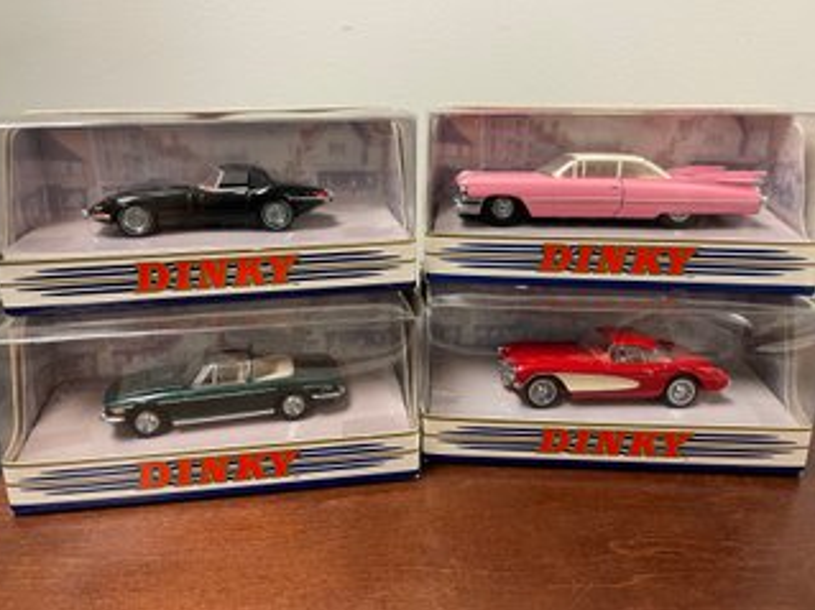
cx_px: 397
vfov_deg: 49.7
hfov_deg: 63.5
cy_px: 305
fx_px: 659
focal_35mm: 28
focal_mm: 4.2
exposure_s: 1/60
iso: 160
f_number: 1.6
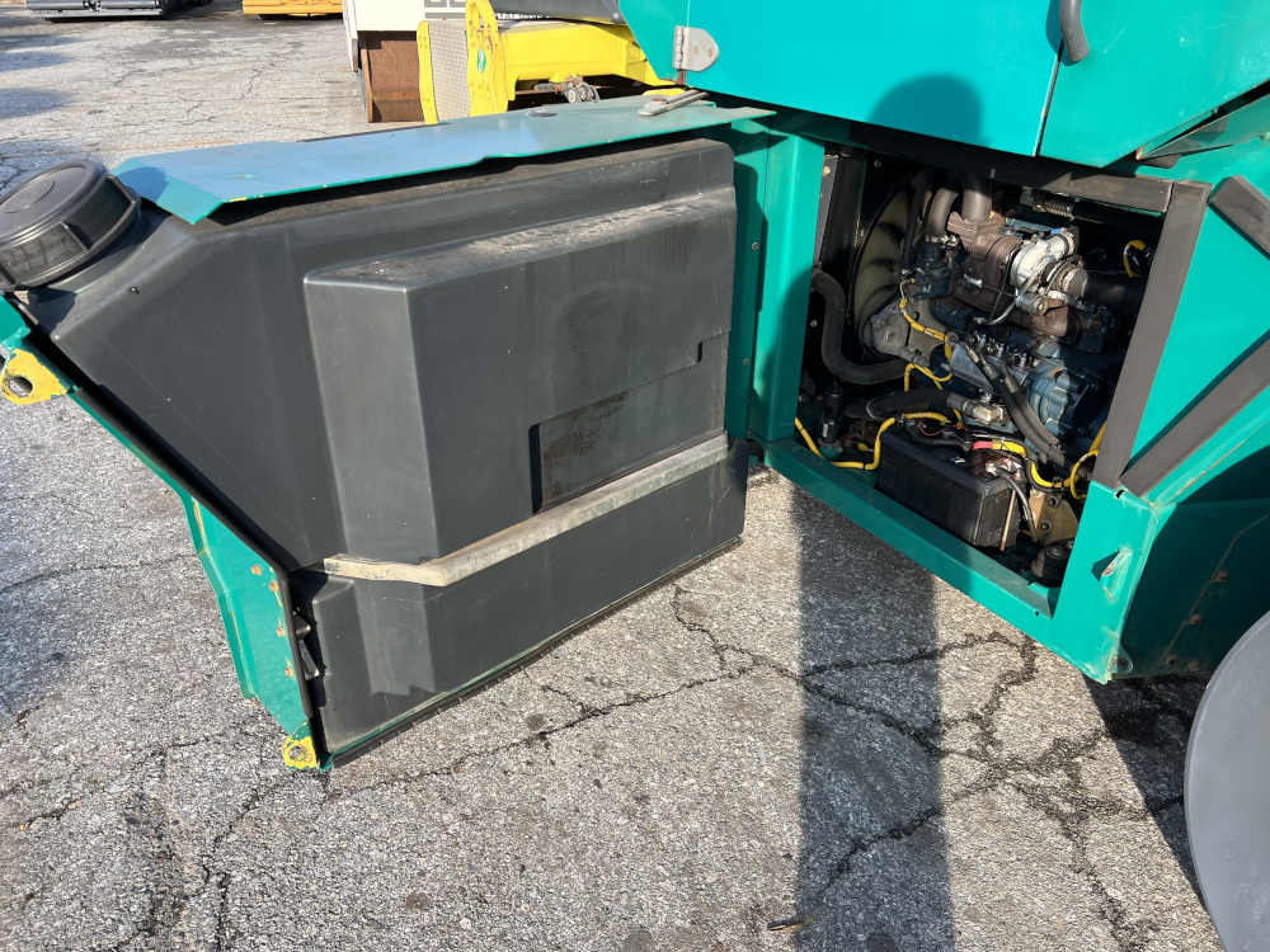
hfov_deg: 67.3
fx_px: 954
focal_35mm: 26
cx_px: 635
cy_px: 476
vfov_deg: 53.1
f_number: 1.5
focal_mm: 5.7
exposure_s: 1/687
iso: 50
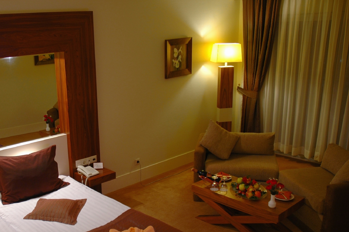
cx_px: 97
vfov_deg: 33.8
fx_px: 378
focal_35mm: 39
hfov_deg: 48.1
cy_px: 155
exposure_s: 1/5
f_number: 3.5
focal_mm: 18
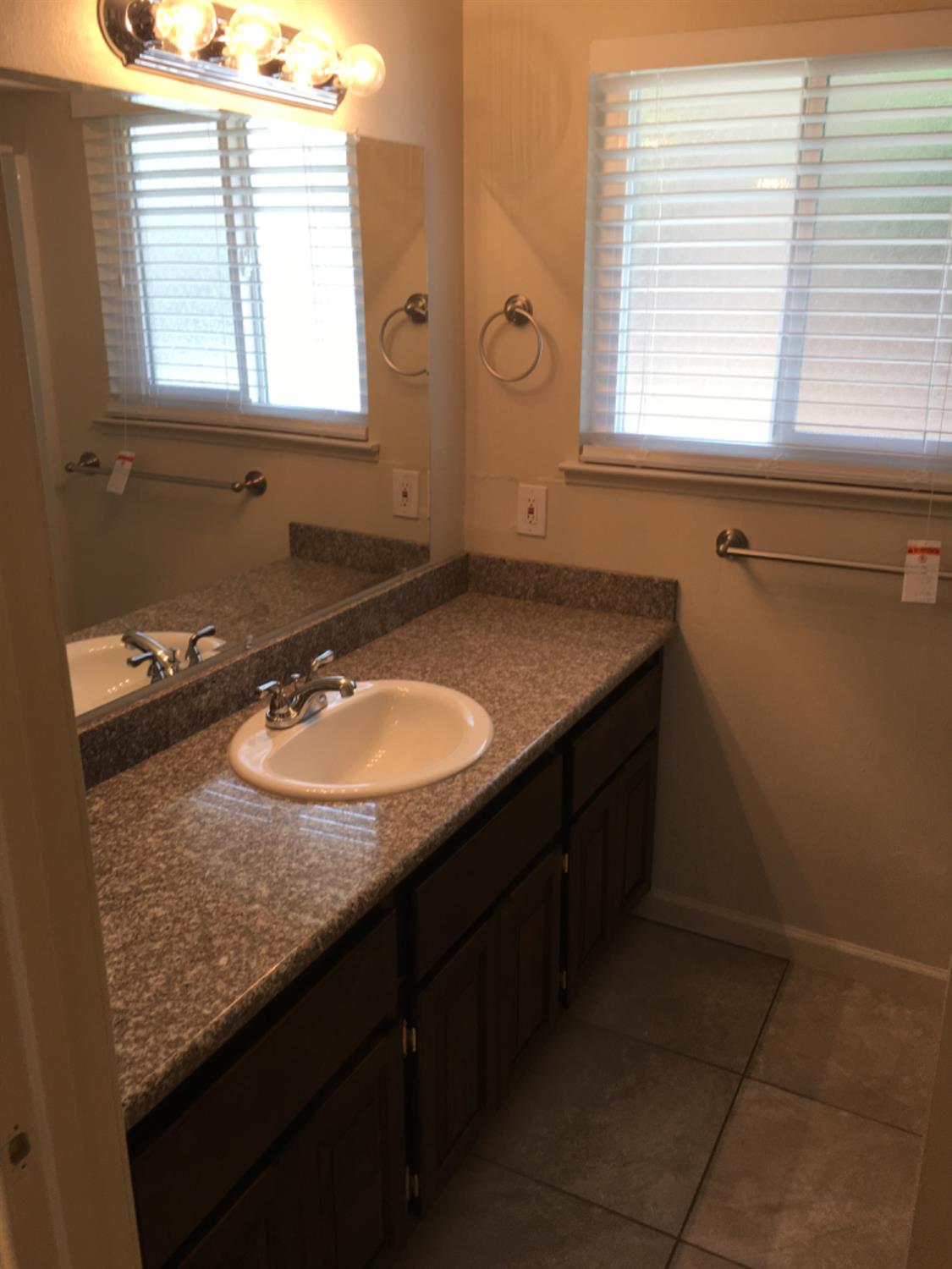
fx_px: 1063
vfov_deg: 61.7
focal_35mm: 29
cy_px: 634
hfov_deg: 48.2
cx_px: 476
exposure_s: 1/60
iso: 32
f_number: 2.2
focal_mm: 4.15
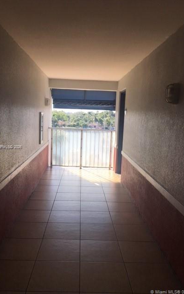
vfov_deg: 61.2
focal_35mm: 31
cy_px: 147
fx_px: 249
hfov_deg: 40.6
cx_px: 87
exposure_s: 1/460
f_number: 2.2
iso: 25
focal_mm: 4.15
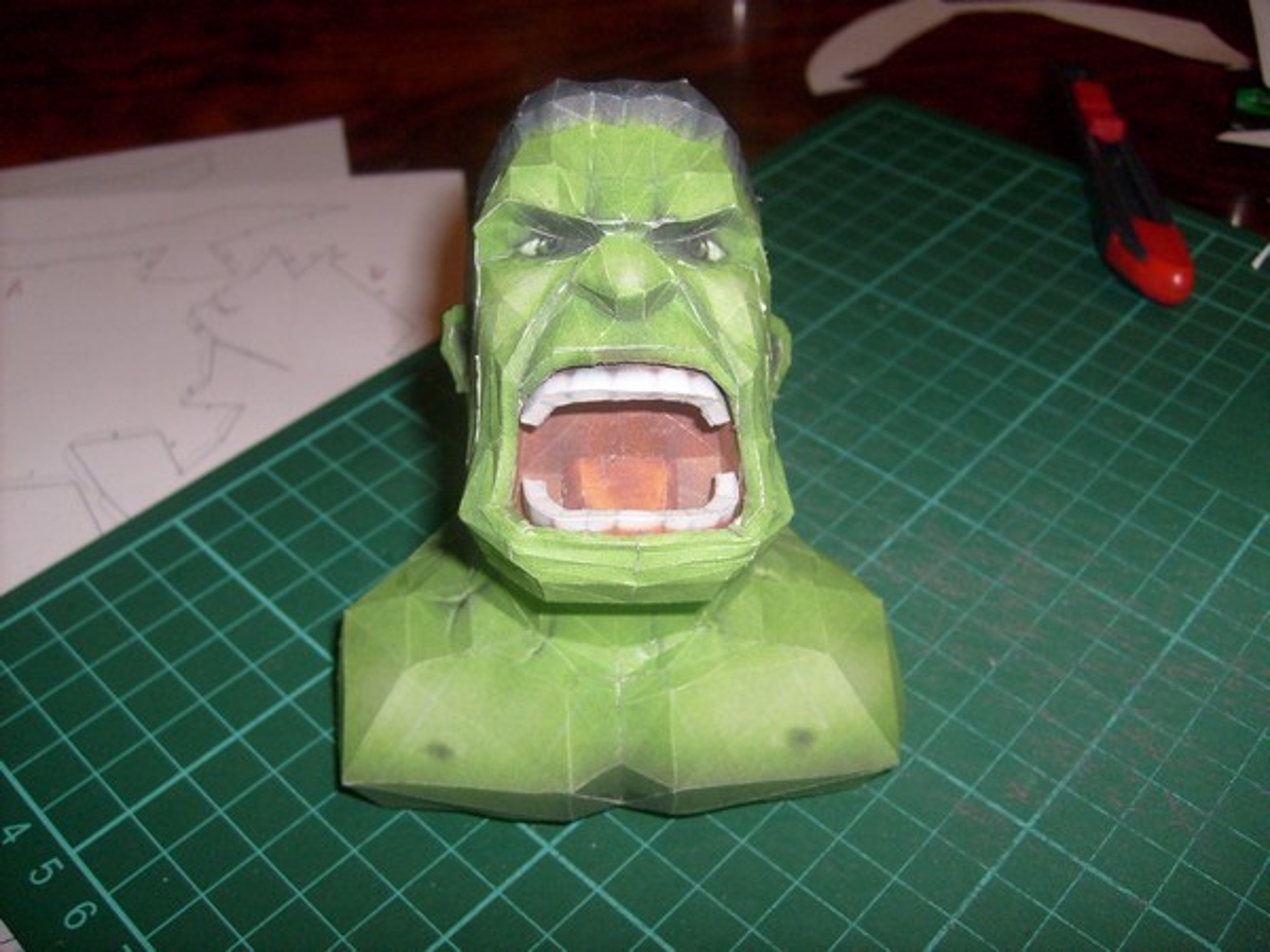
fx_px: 1284
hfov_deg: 52.6
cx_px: 635
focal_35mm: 35
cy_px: 476
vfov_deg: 40.7
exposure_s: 1/45
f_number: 2.8
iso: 100
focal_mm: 5.8
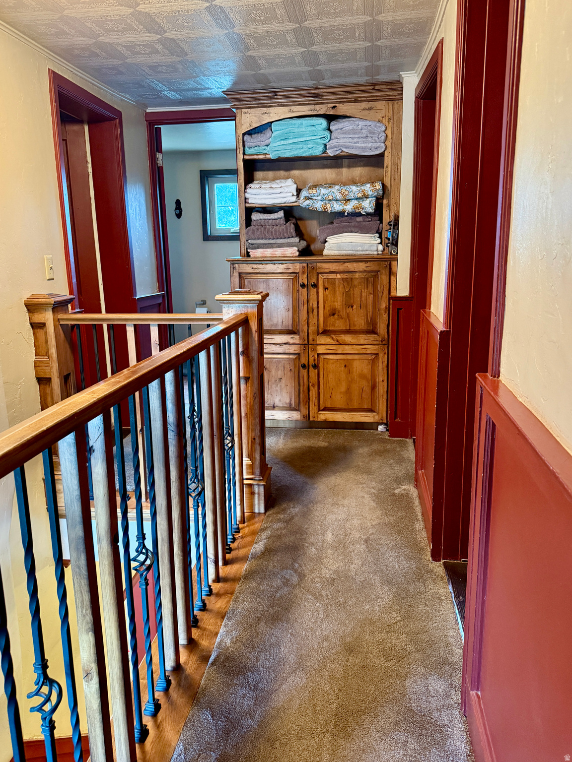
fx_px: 529
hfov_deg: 56.8
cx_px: 286
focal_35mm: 24
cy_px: 381
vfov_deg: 71.6
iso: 800
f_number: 1.78
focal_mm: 6.76
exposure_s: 1/60
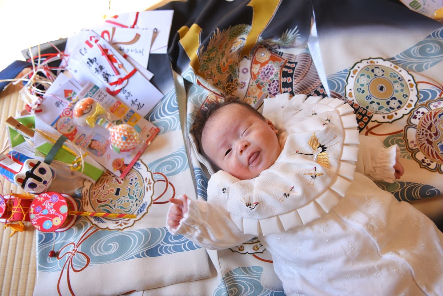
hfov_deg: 58.7
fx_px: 394
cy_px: 148
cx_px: 222
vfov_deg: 41.1
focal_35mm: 32
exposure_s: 1/200
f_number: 4
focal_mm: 32
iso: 800
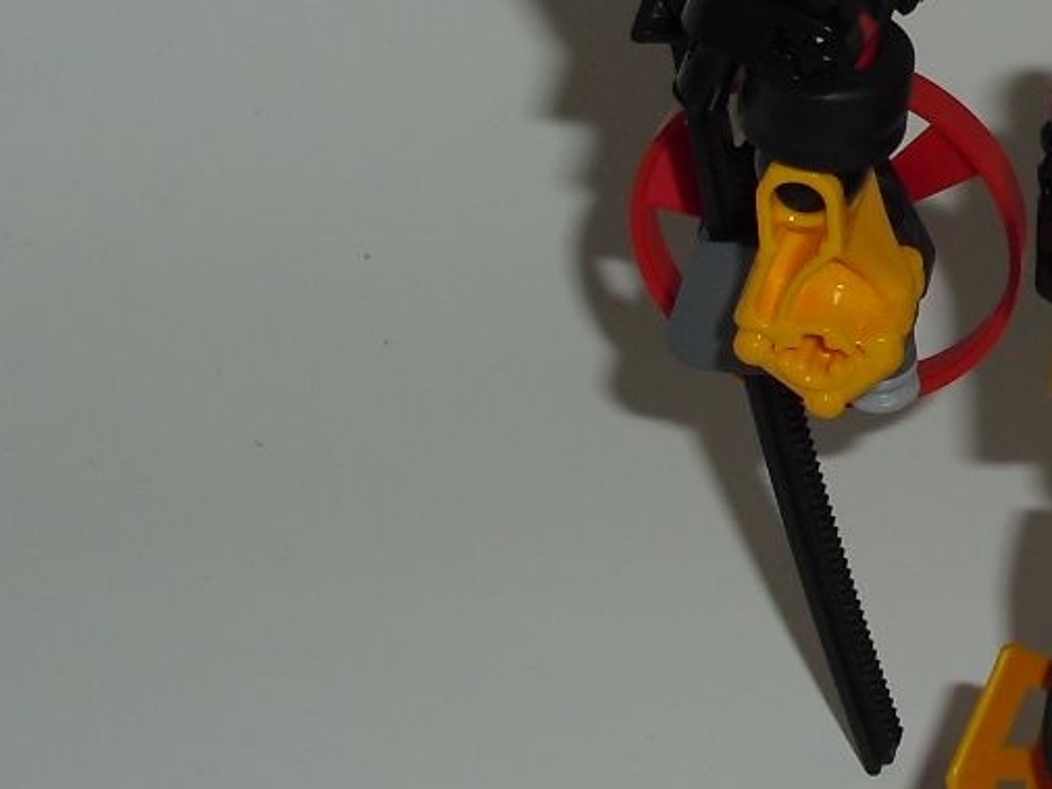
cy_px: 77
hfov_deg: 16.4
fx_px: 3465
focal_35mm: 114
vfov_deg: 12.9
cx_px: 1321
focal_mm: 6.3
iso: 64
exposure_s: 1/60
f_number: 3.1
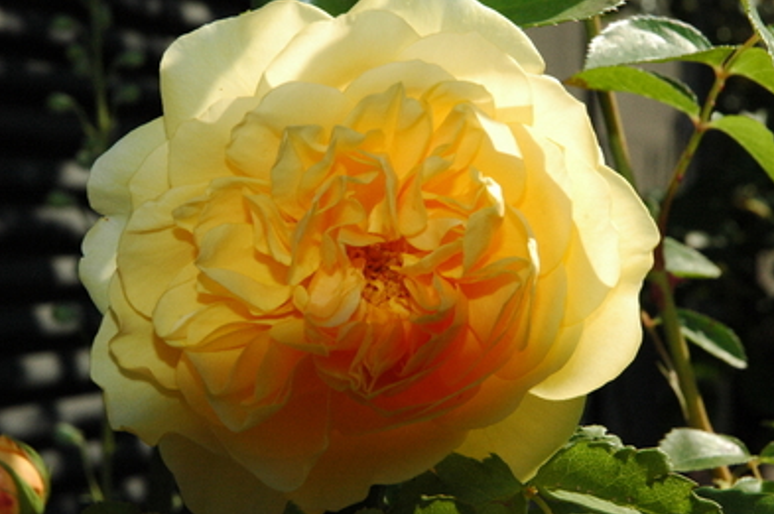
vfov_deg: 11.9
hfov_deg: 17.8
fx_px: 2469
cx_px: 396
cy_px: 264
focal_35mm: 115
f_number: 14
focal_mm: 70
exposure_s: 1/500
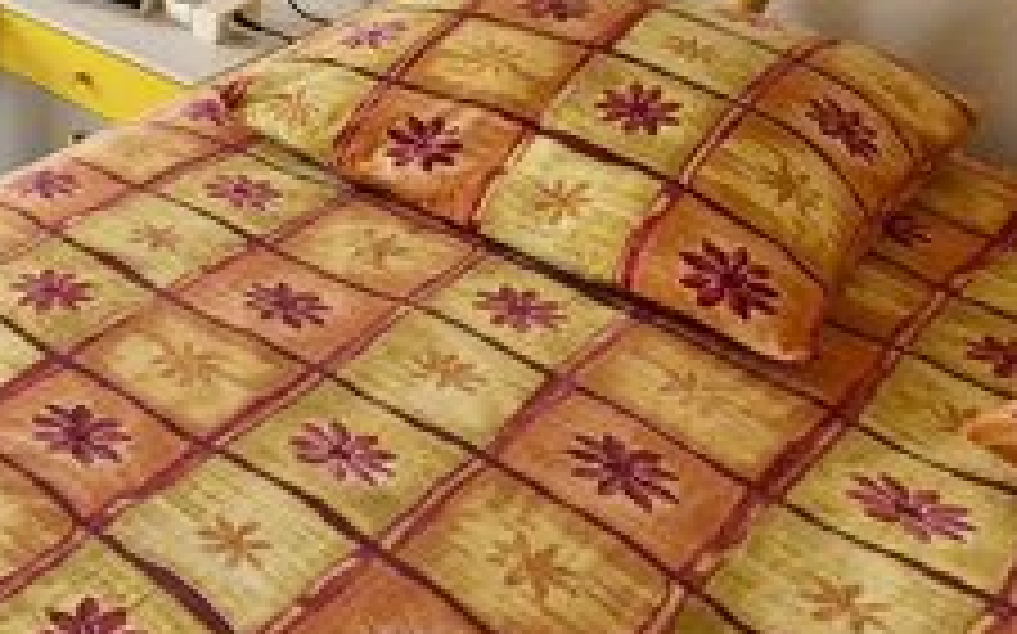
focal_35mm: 43
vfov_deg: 24.7
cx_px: -182
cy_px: -252
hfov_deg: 36.5
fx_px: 1191
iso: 50
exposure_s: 1/259
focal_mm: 2.2
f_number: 2.2
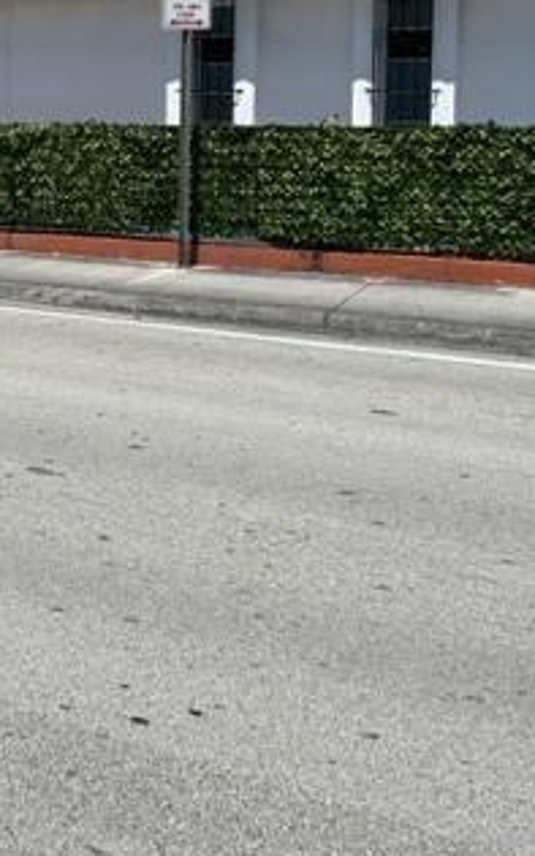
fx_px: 1306
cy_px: 174
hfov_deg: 21.5
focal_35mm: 56
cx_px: -111
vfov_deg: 35.1
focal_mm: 5.7
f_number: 1.5
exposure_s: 1/8000
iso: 50
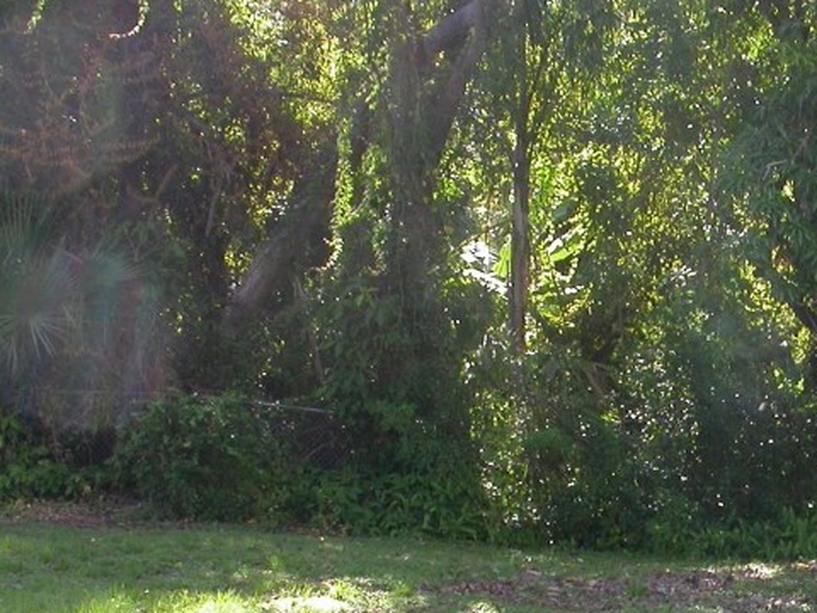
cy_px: 521
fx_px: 1912
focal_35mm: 81
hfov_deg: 23.3
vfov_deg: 18.0
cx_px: 776
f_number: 5.3
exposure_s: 1/104
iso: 100
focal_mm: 7.85
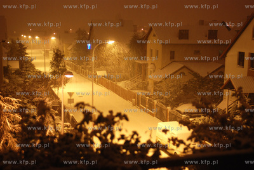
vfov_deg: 25.8
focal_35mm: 52
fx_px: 371
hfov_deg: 37.8
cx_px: 127
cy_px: 85
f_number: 2.8
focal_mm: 35
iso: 400
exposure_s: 1/5
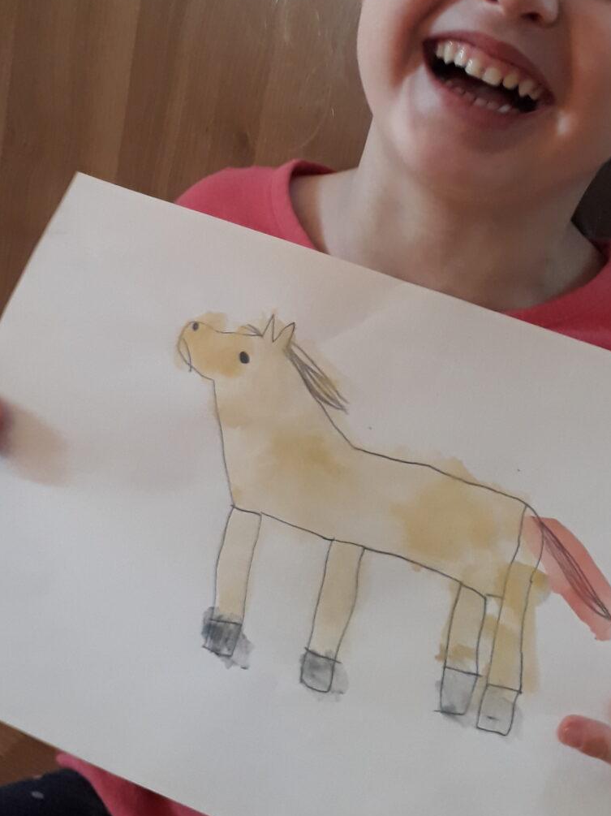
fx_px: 1013
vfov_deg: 43.3
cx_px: 343
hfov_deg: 33.5
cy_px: 274
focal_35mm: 43
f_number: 1.9
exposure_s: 1/17
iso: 200
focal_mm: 3.6
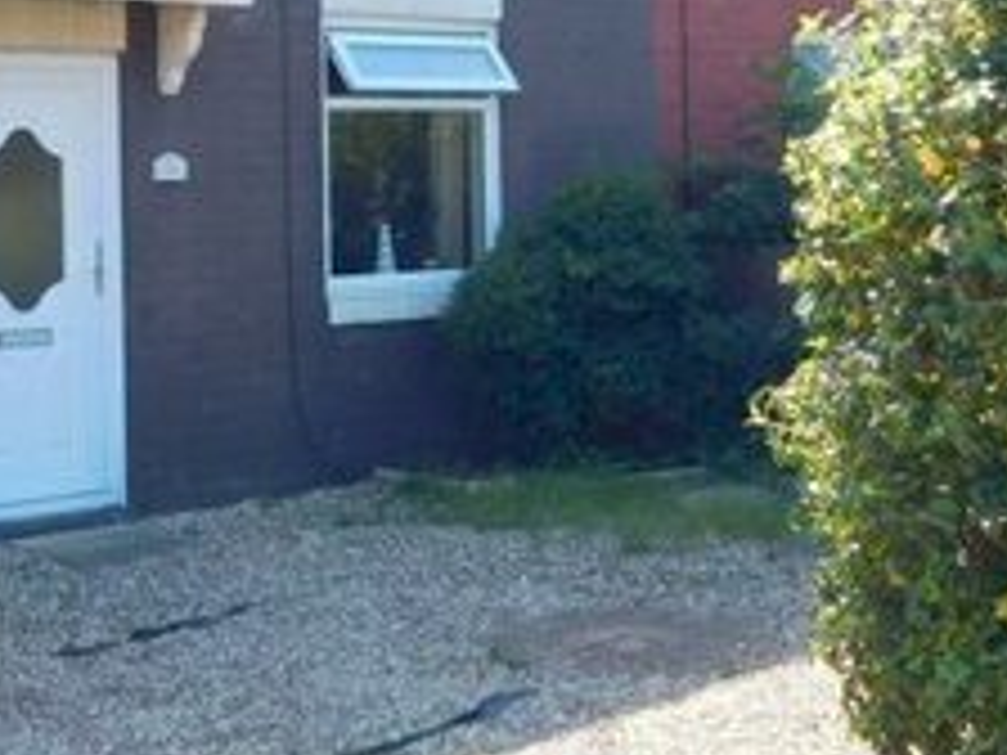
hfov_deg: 27.0
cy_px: 169
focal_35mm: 72
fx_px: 2095
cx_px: 409
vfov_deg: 20.2
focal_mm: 4
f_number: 3
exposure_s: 1/320
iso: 125
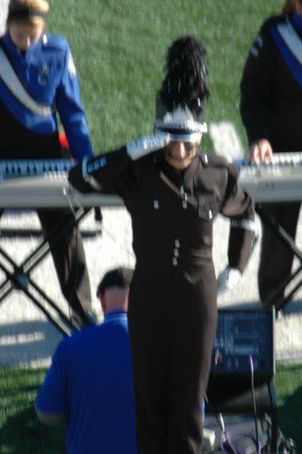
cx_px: 171
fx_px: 8618
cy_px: 205
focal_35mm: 684
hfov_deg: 2.0
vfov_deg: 3.0
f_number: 5.6
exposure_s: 1/250
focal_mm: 400
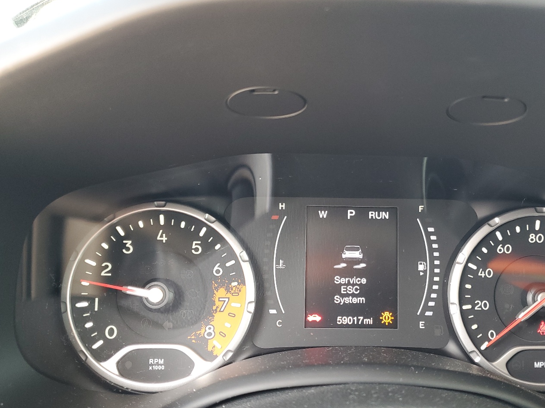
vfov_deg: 42.6
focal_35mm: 33
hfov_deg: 54.8
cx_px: 338
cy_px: 255
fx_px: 519
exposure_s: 1/60.2
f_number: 1.5
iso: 97
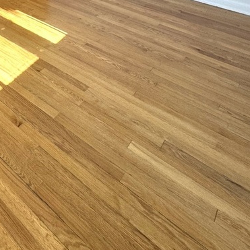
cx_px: -21
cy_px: -78
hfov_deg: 38.6
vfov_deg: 33.2
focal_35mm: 36
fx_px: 294
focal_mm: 2.22
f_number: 2.2
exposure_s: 1/120
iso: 125
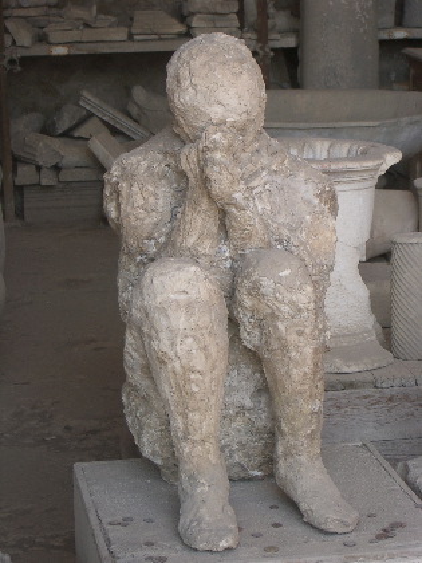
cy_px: 282
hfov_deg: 14.1
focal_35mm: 105
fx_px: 1707
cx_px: 211
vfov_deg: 18.7
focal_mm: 17.4
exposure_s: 1/40
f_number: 4.8
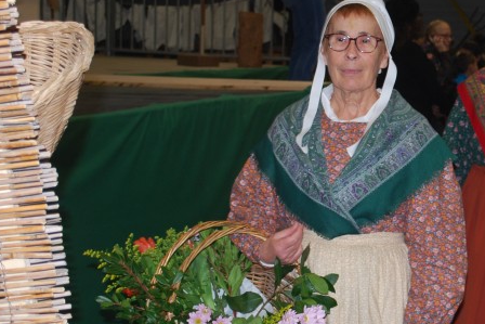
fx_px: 1265
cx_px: 423
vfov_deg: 14.6
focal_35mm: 94
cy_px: 113
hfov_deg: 21.3
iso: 250
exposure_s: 1/60
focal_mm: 35
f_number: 5.3
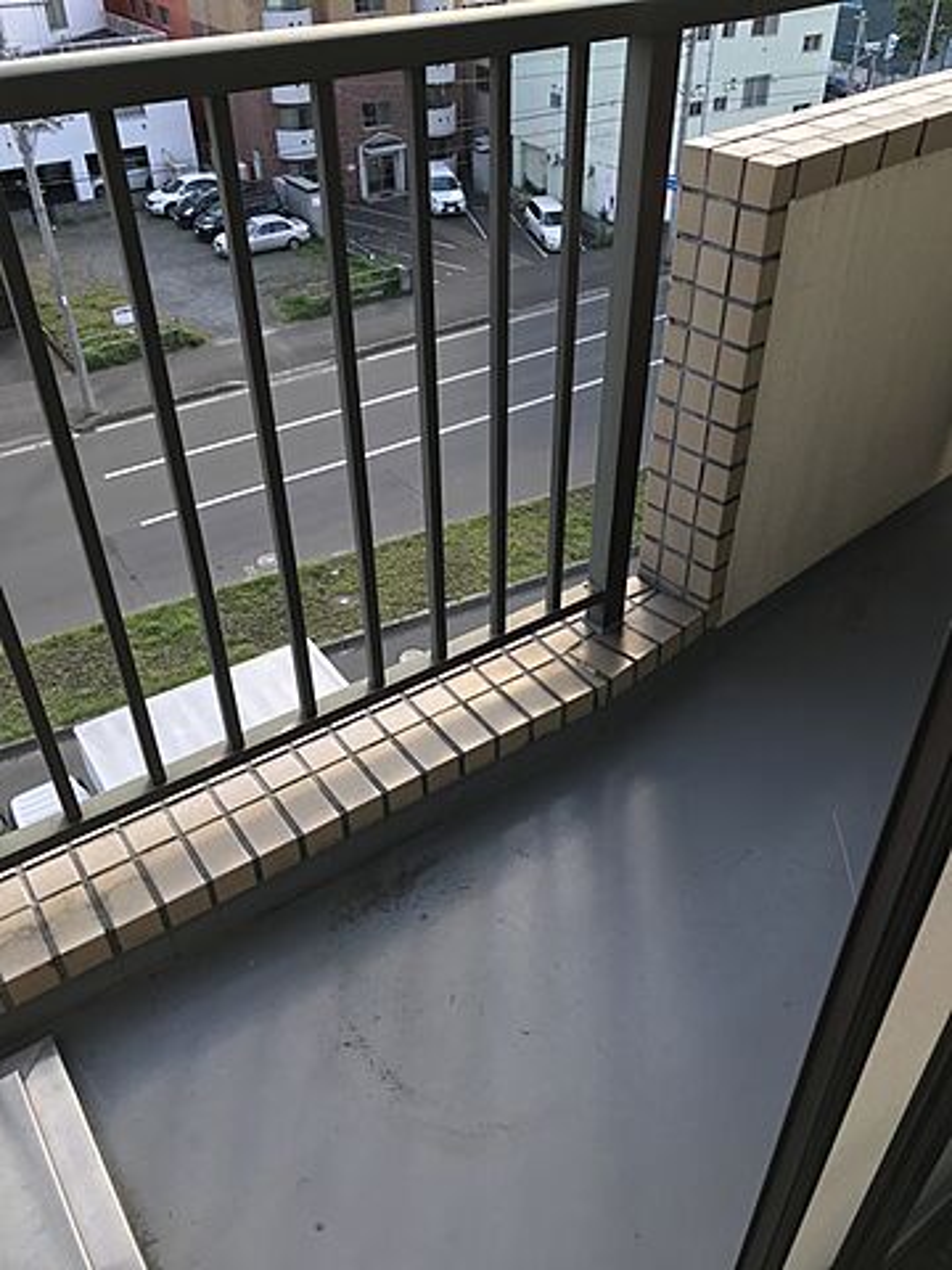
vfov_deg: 63.4
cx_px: 476
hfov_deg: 49.7
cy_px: 635
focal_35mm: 28
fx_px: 1027
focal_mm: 3.99
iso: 20
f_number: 1.8
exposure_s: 1/338
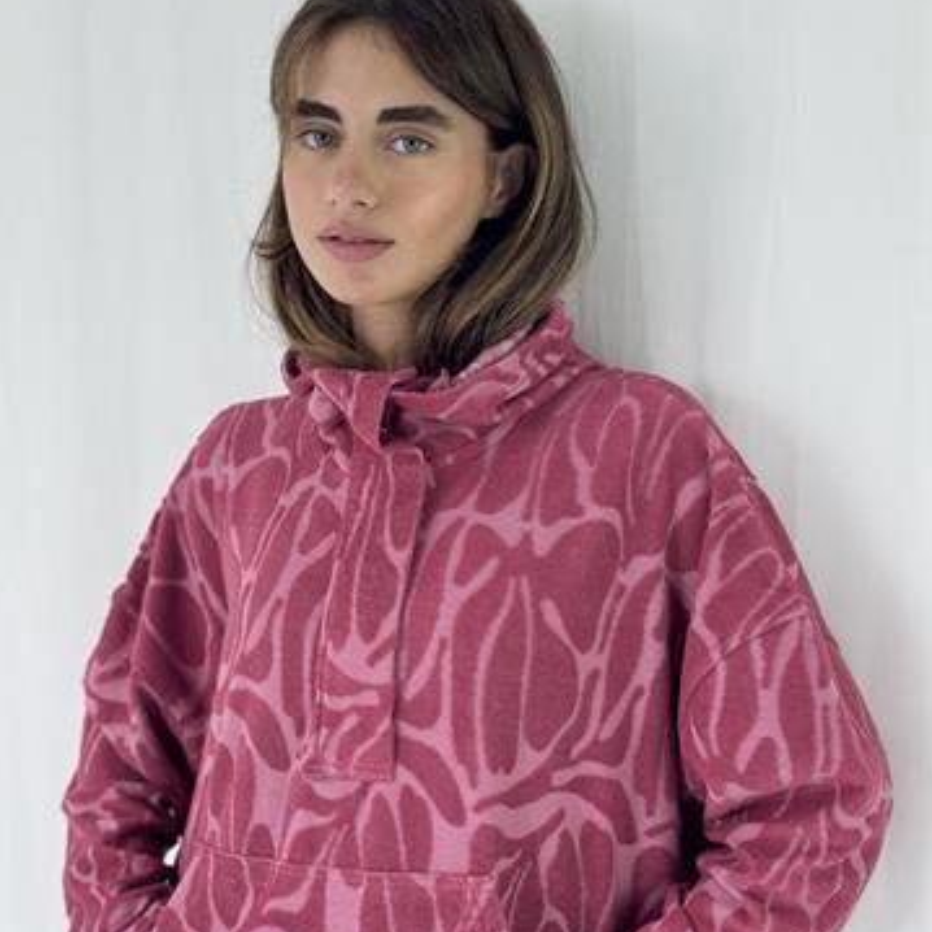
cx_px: 457
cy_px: 495
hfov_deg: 27.3
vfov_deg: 27.3
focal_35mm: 63
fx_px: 1919
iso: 64
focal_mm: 6.76
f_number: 1.78
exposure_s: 1/159
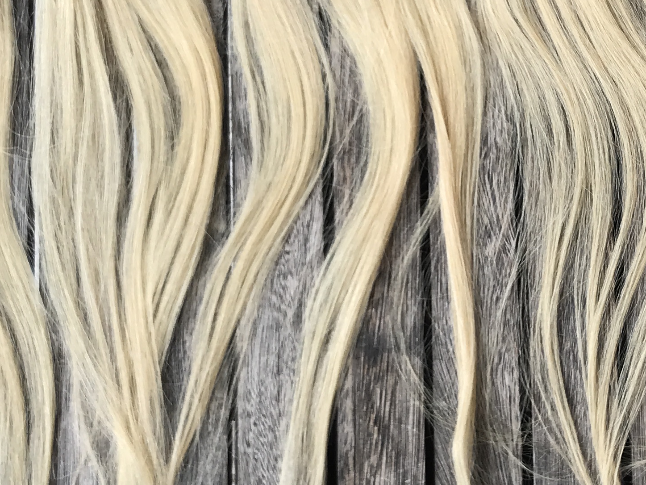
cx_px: 547
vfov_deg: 18.9
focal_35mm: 78
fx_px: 1456
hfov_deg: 24.5
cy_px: 231
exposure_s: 1/392
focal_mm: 3.99
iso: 20
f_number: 1.8
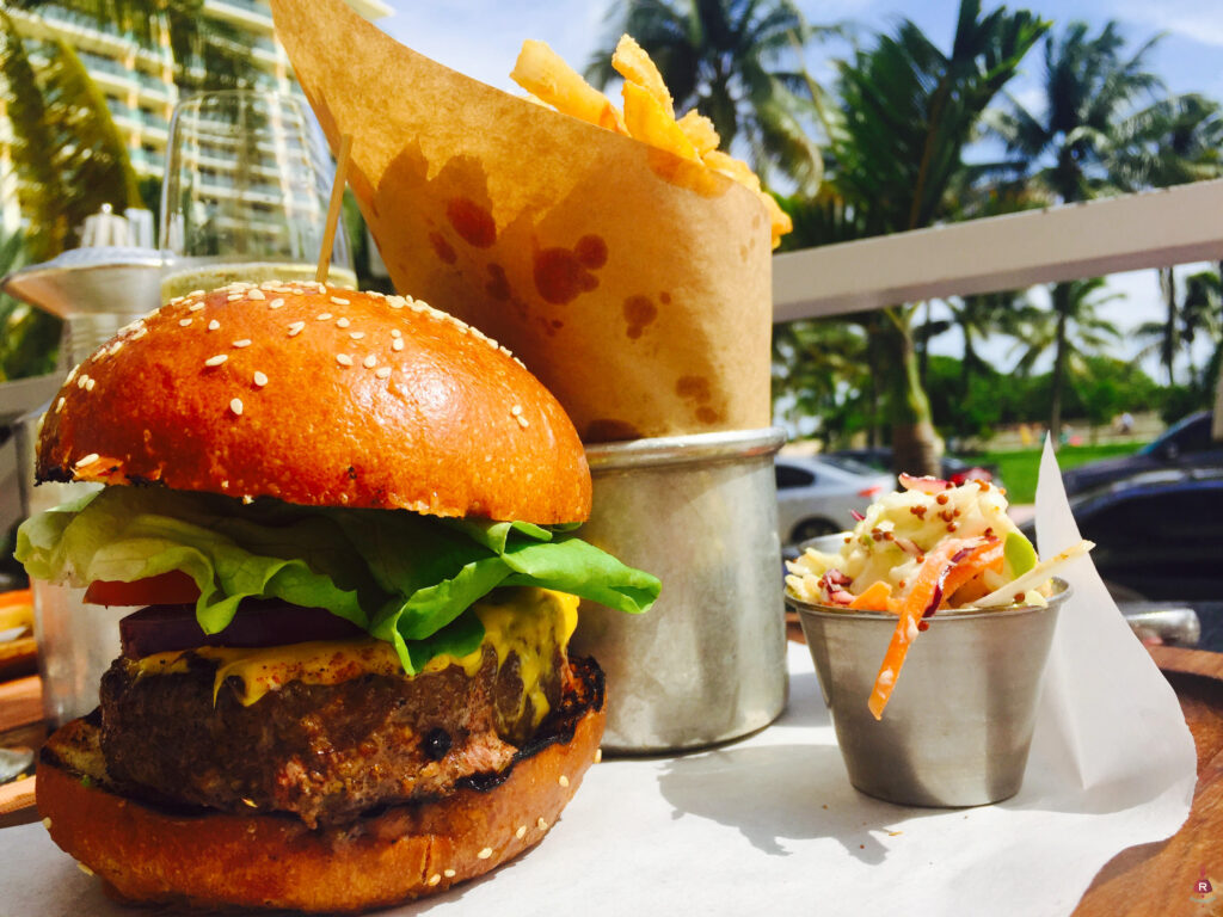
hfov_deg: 61.7
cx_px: 612
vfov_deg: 48.2
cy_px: 458
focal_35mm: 29
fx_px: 1025
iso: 32
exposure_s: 1/2198
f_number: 2.2
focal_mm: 4.15
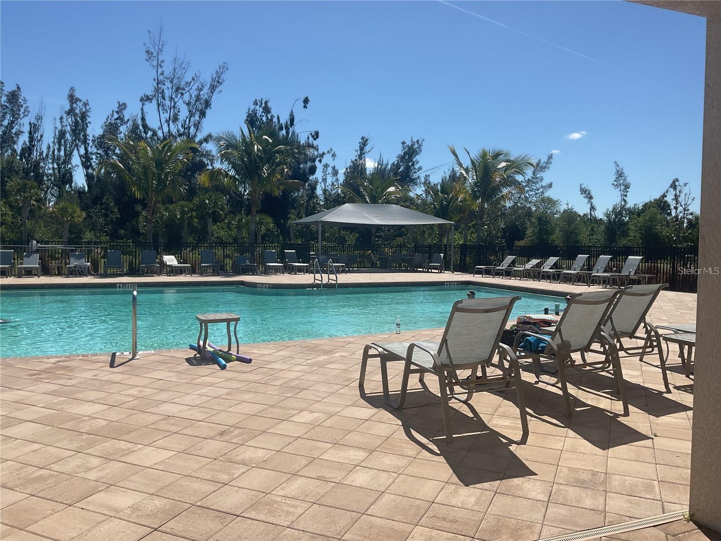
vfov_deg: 48.2
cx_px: 360
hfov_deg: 61.7
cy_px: 270
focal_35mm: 29
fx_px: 604
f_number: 1.8
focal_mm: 3
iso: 20
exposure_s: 1/3788
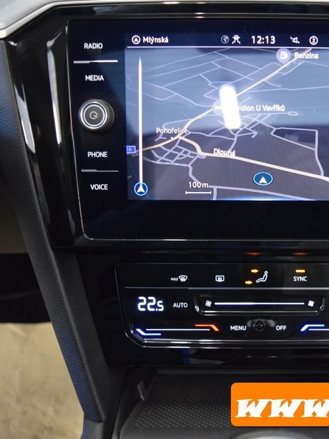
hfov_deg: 34.8
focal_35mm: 40
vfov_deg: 46.8
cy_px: 220
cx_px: 266
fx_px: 507
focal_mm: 18
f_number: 3.5
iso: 3200
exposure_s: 1/60
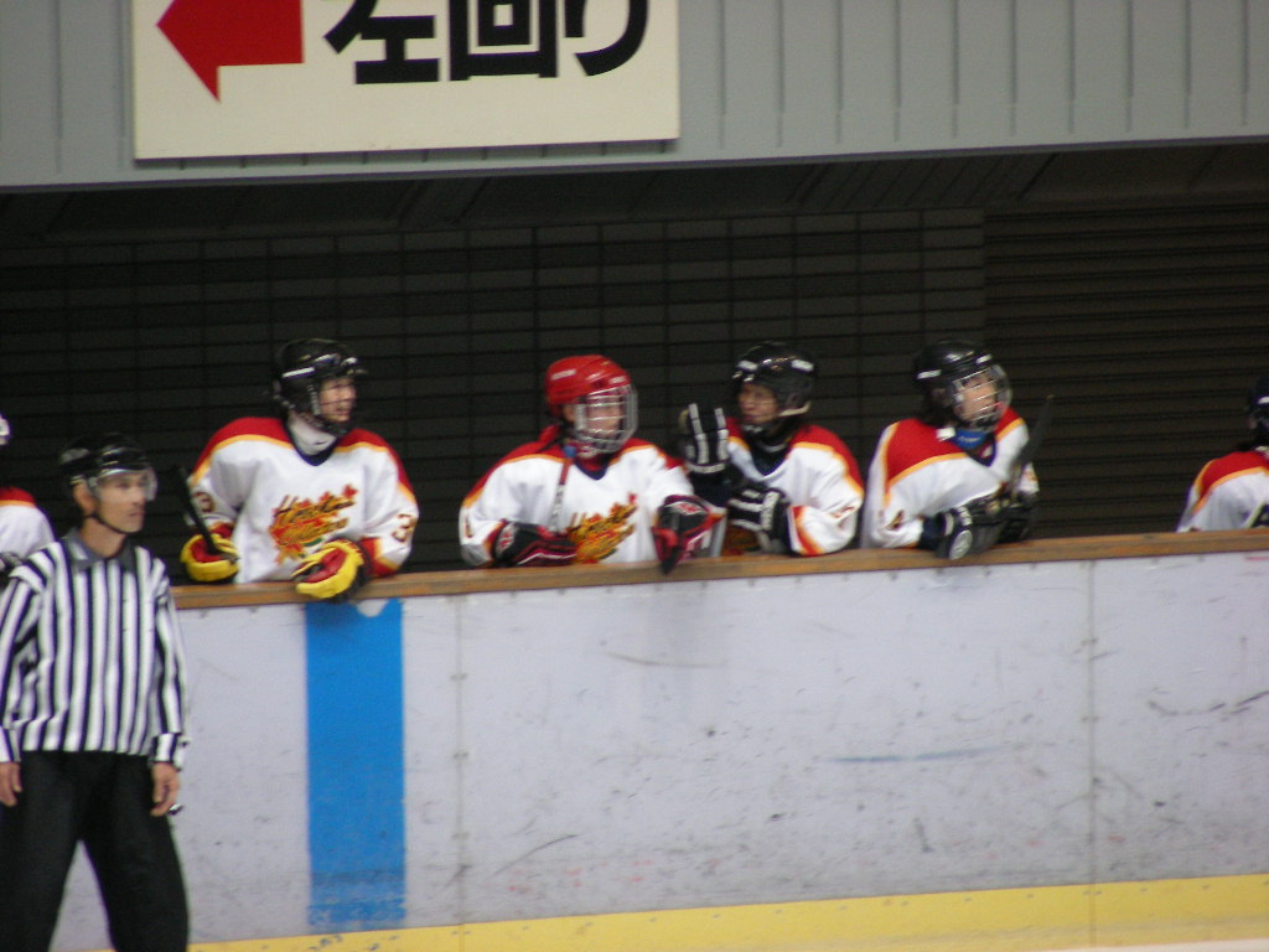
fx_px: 13931
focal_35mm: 380
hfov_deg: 5.2
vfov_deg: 3.9
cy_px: 476
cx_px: 634
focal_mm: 63.3
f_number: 3.5
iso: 200
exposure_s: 1/27
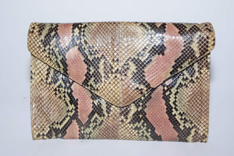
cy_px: 78
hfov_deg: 28.1
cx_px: 117
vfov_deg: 18.9
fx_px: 468
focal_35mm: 72
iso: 320
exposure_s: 1/60
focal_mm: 48
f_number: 5.3
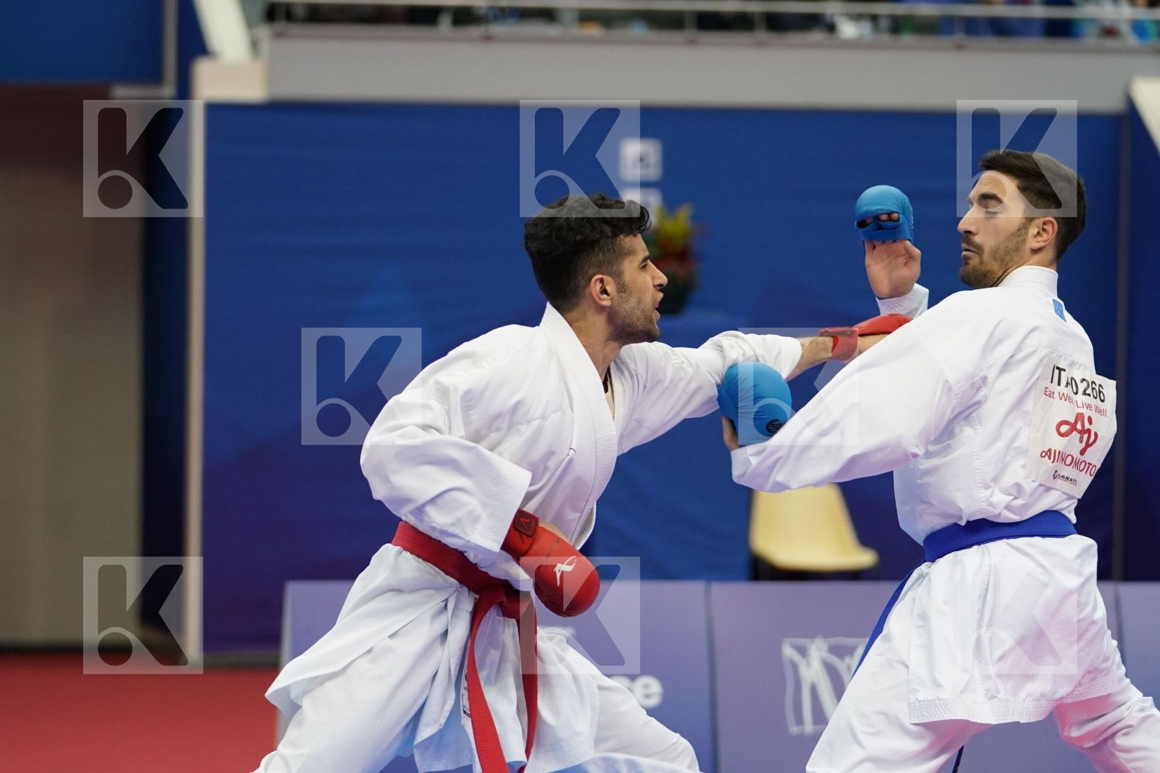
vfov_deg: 8.0
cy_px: 386
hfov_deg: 11.9
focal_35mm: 172
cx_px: 580
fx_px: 5542
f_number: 2.8
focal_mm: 115
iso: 3200
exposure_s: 1/1000
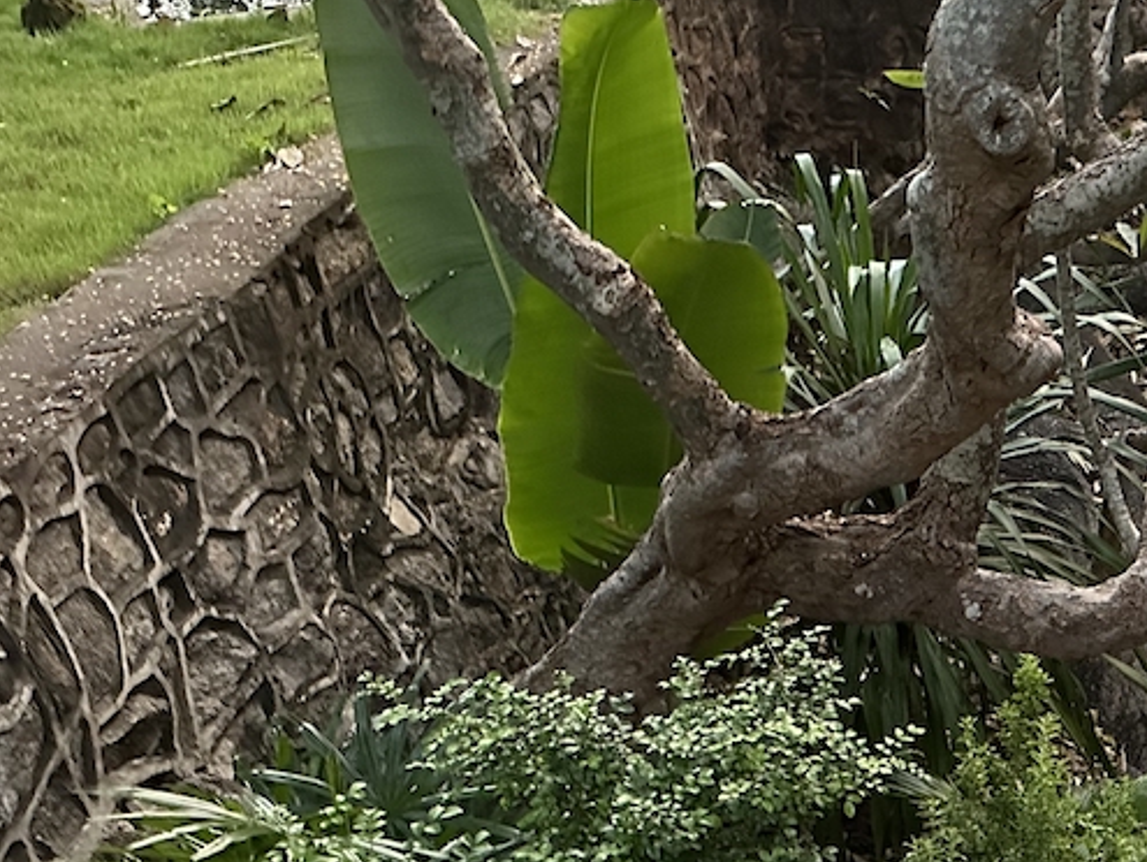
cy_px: 681
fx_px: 2056
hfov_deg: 27.0
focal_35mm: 62
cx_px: 1427
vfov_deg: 23.4
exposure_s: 1/35
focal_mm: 6.86
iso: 1000
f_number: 1.78
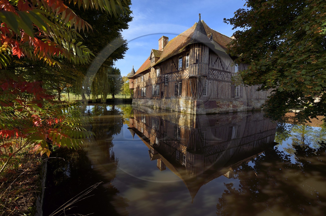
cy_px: 108
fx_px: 127
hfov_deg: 104.3
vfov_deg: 81.1
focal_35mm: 14
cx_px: 163
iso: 200
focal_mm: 14
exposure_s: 1/250
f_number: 7.1
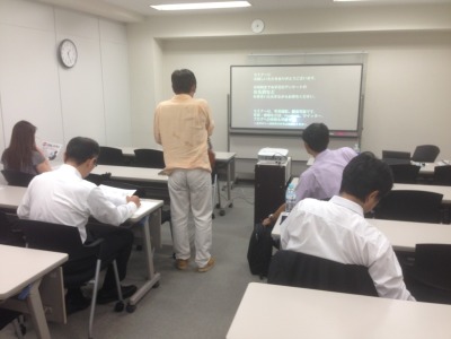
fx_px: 430
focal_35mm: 33
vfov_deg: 42.9
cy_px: 170
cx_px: 226
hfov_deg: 55.4
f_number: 2.4
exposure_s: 1/30
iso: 50
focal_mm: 4.12
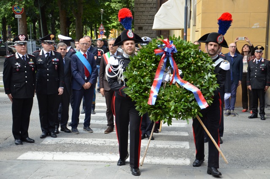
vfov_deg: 21.5
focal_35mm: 63
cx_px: 135
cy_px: 90
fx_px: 472
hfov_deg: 32.0
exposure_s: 1/800
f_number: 4.8
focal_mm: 42
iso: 800
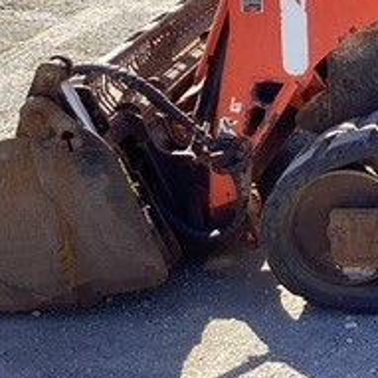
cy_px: -14
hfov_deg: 17.2
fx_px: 1137
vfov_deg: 18.3
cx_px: 554
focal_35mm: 92
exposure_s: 1/466
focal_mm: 3.3
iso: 25
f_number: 2.4
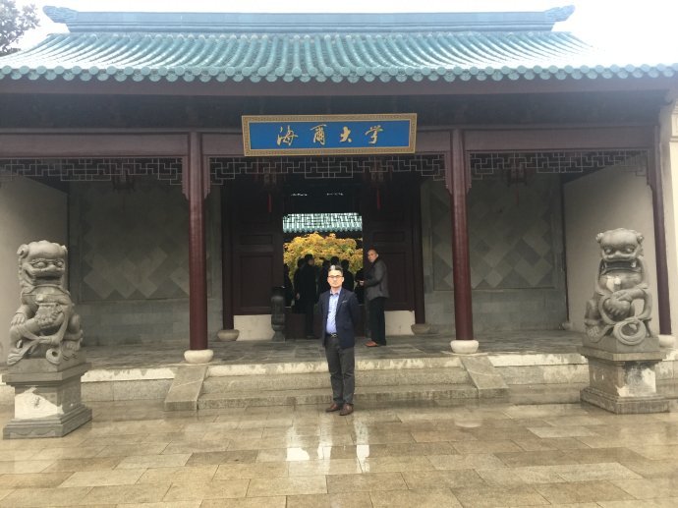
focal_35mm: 29
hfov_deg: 61.7
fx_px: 568
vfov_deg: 48.2
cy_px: 254
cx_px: 339
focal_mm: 4.15
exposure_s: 1/33
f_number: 2.2
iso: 64
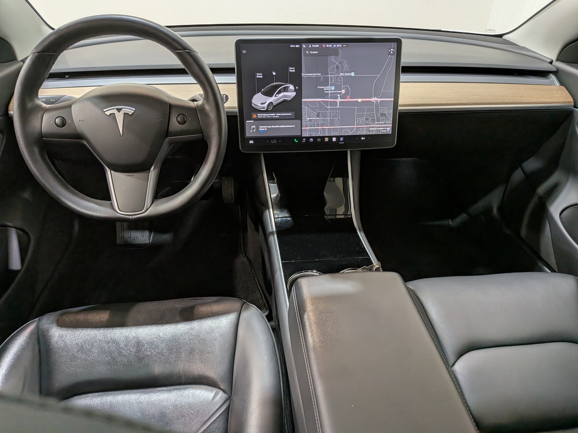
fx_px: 401
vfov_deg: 56.8
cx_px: 289
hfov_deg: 71.6
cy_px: 216
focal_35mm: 24
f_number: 1.7
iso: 70
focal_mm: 4.53
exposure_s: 1/33.3
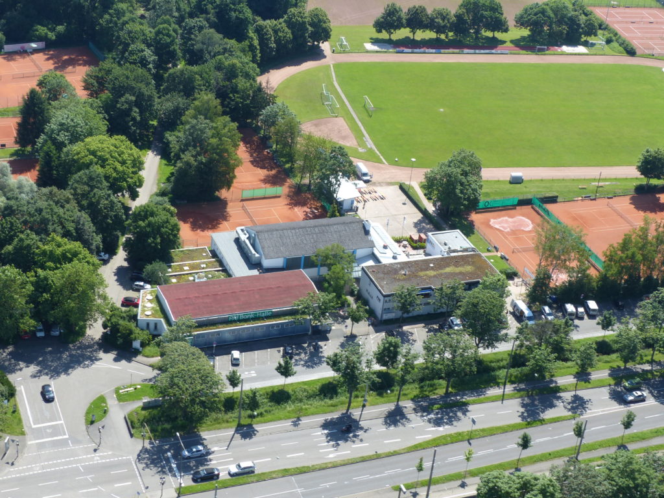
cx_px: 332
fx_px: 1208
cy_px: 249
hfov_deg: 30.7
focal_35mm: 63
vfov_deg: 23.3
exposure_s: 1/500
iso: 100
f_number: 4
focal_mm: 11.4
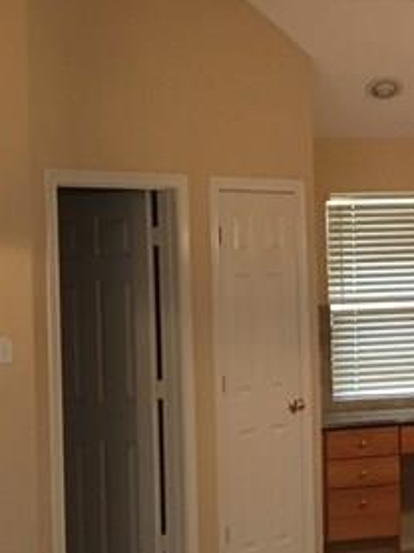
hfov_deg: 12.7
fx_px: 1709
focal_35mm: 107
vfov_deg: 18.4
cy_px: 249
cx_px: 713
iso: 125
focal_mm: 4.15
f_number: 2.2
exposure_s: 1/30
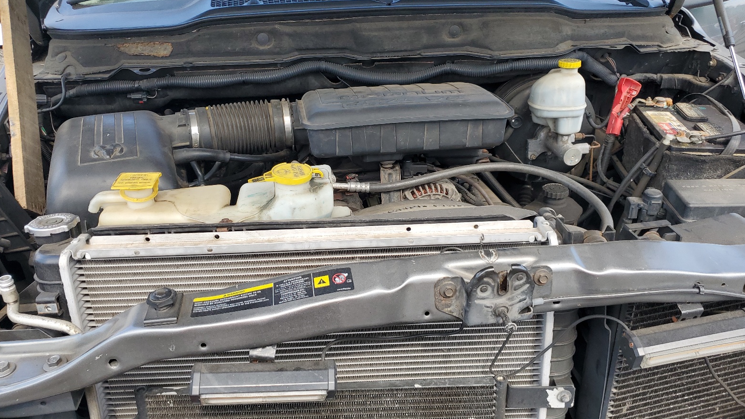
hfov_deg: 66.1
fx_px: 573
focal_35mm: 29
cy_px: 219
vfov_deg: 40.2
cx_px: 378
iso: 50
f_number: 1.5
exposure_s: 1/345
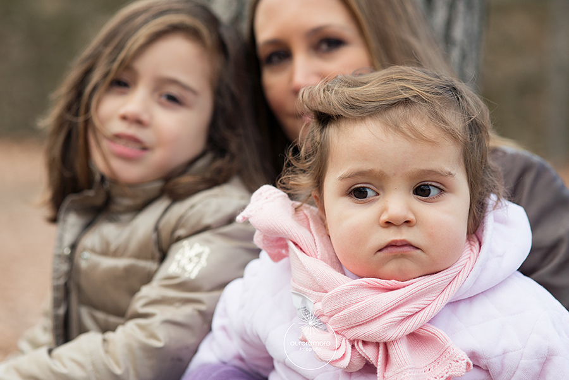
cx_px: 284
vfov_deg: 16.1
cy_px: 190
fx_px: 1344
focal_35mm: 85
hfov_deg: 23.9
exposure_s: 1/1000
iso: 500
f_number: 2.8
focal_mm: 85
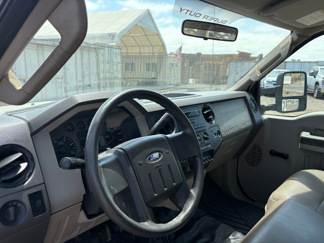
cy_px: 122
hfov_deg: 67.3
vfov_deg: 53.1
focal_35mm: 26
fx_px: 243
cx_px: 162
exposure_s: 1/1081
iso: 64
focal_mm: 5.96
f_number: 1.6
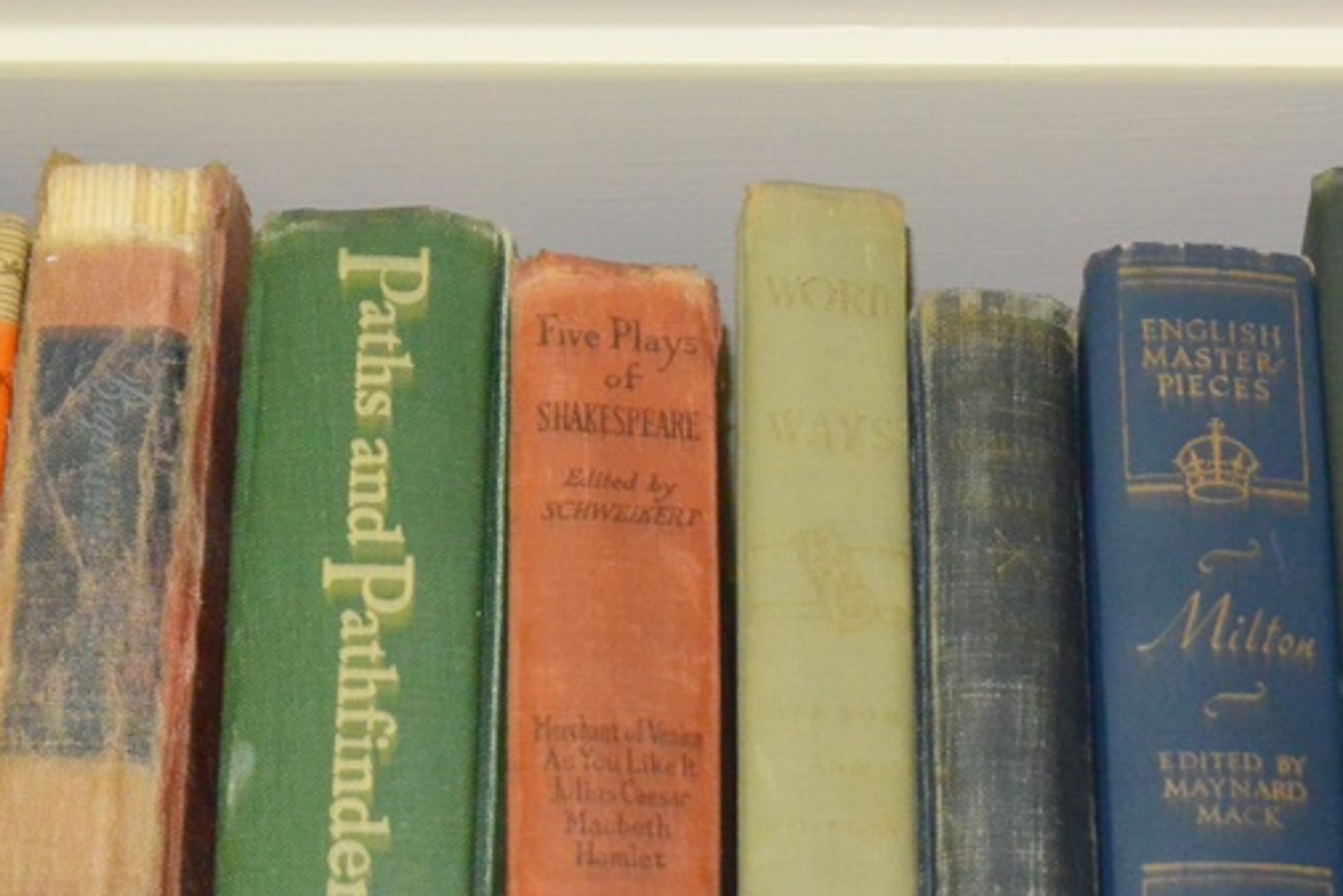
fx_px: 3993
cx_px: 1008
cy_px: 772
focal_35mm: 107
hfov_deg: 19.0
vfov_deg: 12.7
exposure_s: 1/10
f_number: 5
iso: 1000
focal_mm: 20.3
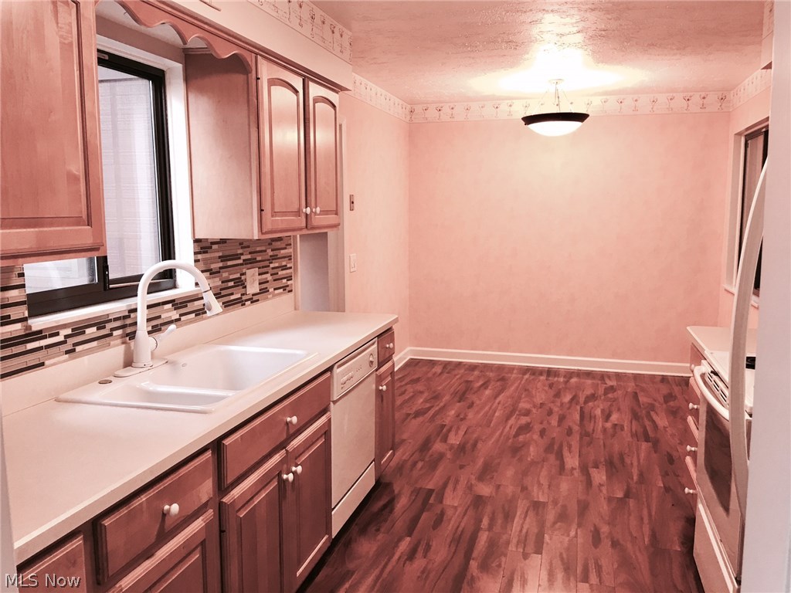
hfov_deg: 61.7
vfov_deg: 48.2
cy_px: 296
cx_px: 396
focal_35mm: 29
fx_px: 663
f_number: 2.2
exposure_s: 1/15
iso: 32
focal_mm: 4.15
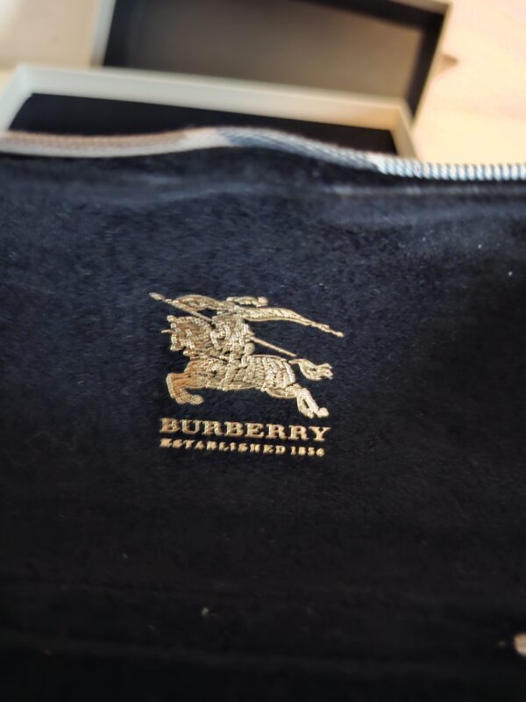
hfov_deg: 58.9
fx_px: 466
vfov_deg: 73.9
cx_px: 263
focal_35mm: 23
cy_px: 351
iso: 1250
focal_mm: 5.54
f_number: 1.8
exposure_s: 1/9
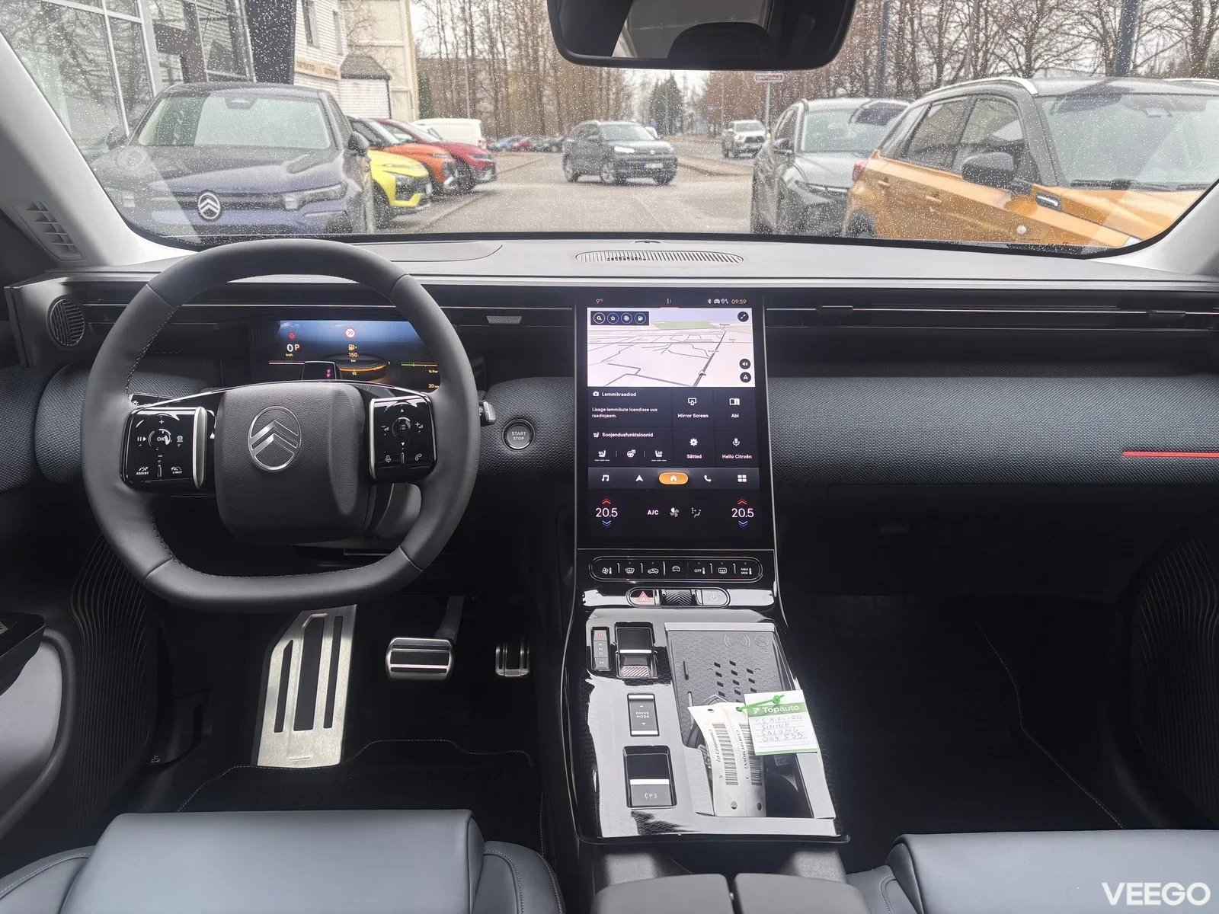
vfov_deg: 53.1
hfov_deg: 67.3
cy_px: 457
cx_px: 610
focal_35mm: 26
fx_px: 916
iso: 50
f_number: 1.6
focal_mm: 5.96
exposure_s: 1/121
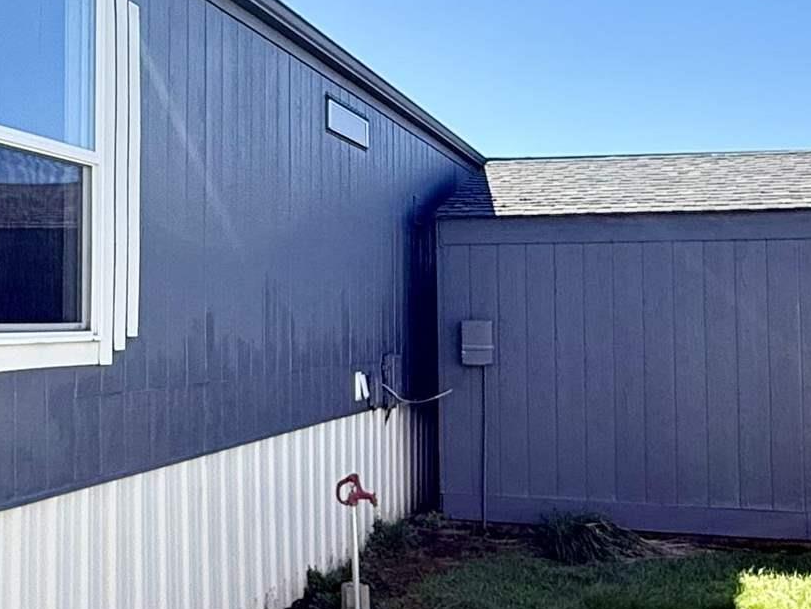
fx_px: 1242
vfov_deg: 27.5
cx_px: 293
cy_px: 247
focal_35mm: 53
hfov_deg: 35.9
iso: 64
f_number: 2.2
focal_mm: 2.22
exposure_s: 1/770
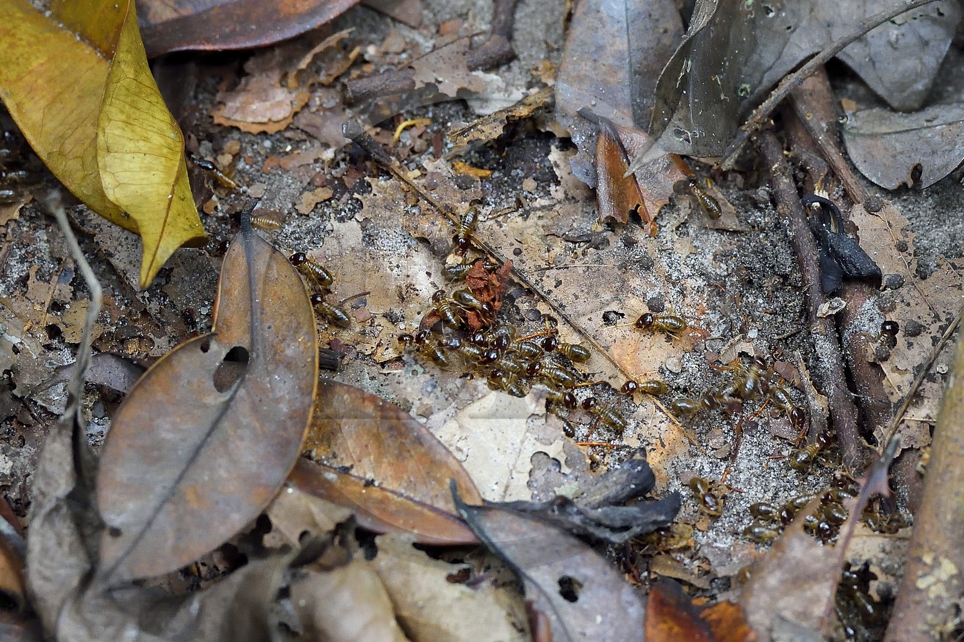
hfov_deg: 10.3
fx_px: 5354
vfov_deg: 6.9
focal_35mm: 200
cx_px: 482
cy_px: 321
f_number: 5.6
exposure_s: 1/125
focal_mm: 200
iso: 3200
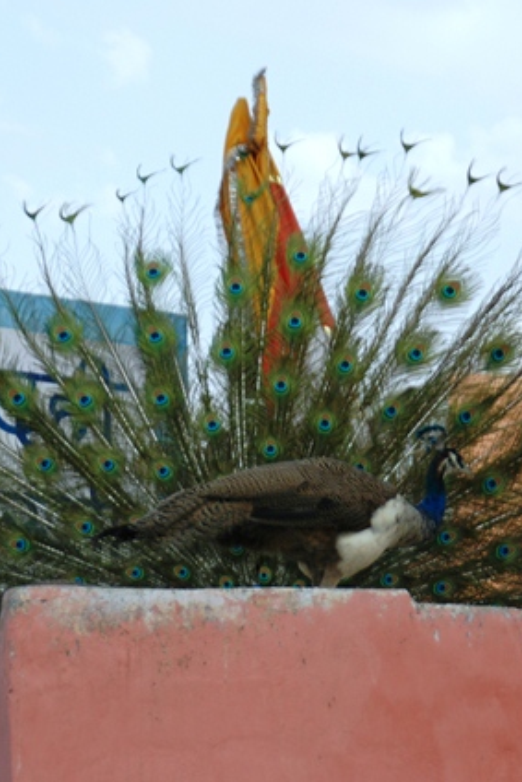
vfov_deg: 12.1
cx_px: 249
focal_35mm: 170
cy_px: 391
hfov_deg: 8.1
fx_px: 3689
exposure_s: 1/320
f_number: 5.6
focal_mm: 75
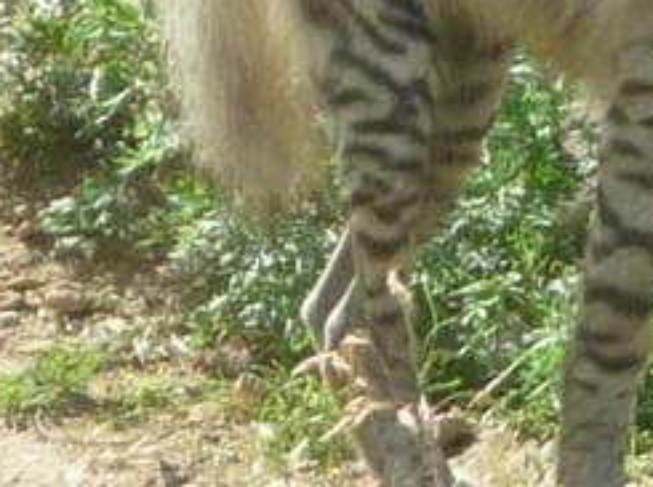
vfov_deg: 1.8
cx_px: 1418
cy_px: -301
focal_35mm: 831
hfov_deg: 2.4
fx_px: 15653
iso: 100
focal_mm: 16.5
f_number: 5.1
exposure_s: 1/160
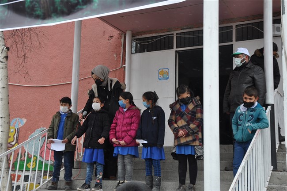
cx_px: 144
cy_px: 96
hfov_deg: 38.9
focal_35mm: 51
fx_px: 406
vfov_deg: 26.4
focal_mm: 34
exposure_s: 1/160
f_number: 6.3
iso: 200
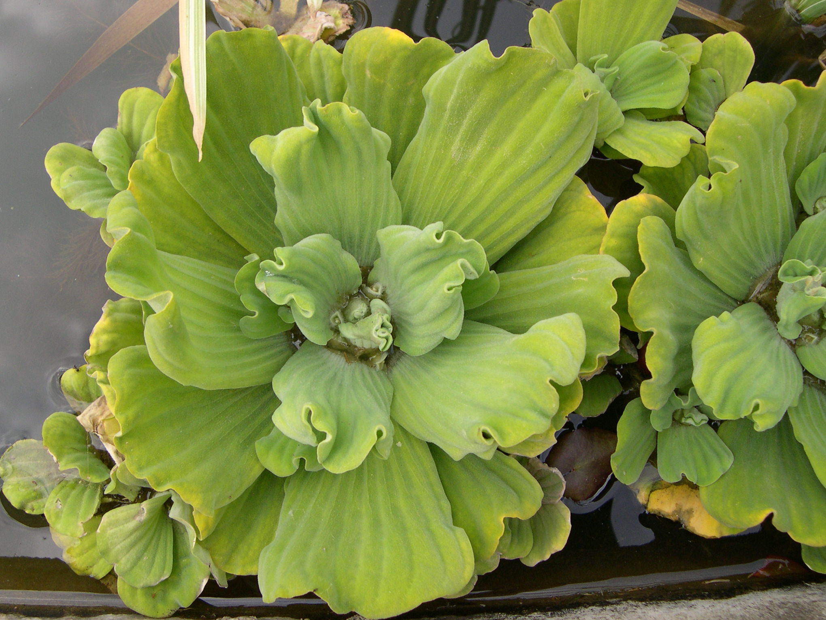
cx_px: 413
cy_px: 310
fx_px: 907
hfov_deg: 49.0
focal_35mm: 38
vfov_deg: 37.7
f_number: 2.8
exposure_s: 1/335
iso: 100
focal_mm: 8
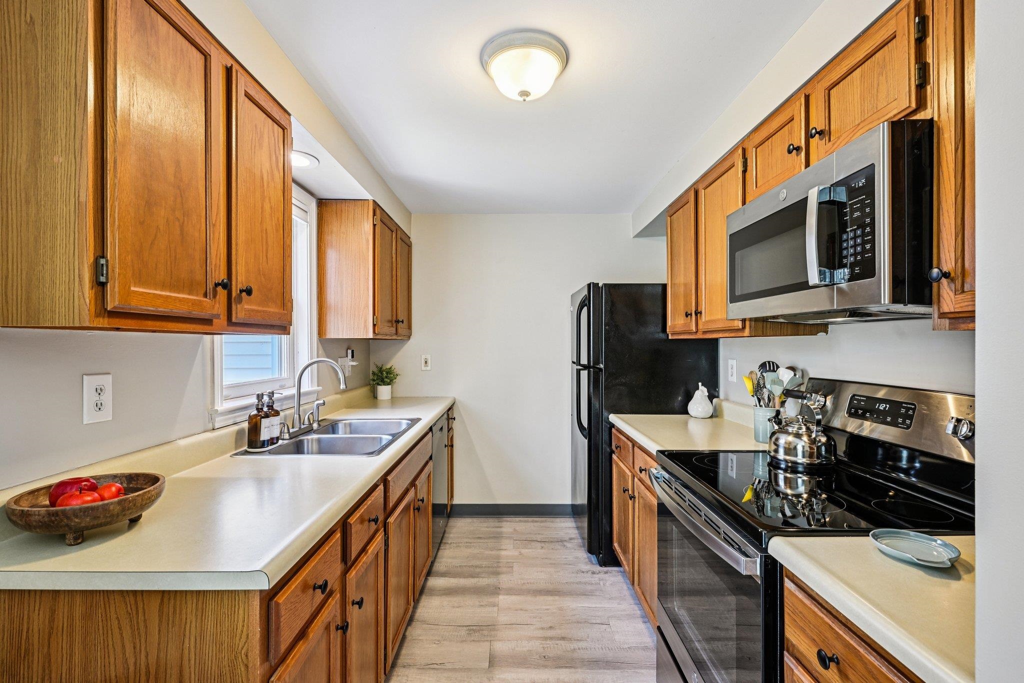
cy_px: 342
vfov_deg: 73.7
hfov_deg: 96.7
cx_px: 512
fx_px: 455
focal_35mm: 16
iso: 400
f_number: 8
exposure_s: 1/13
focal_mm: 16
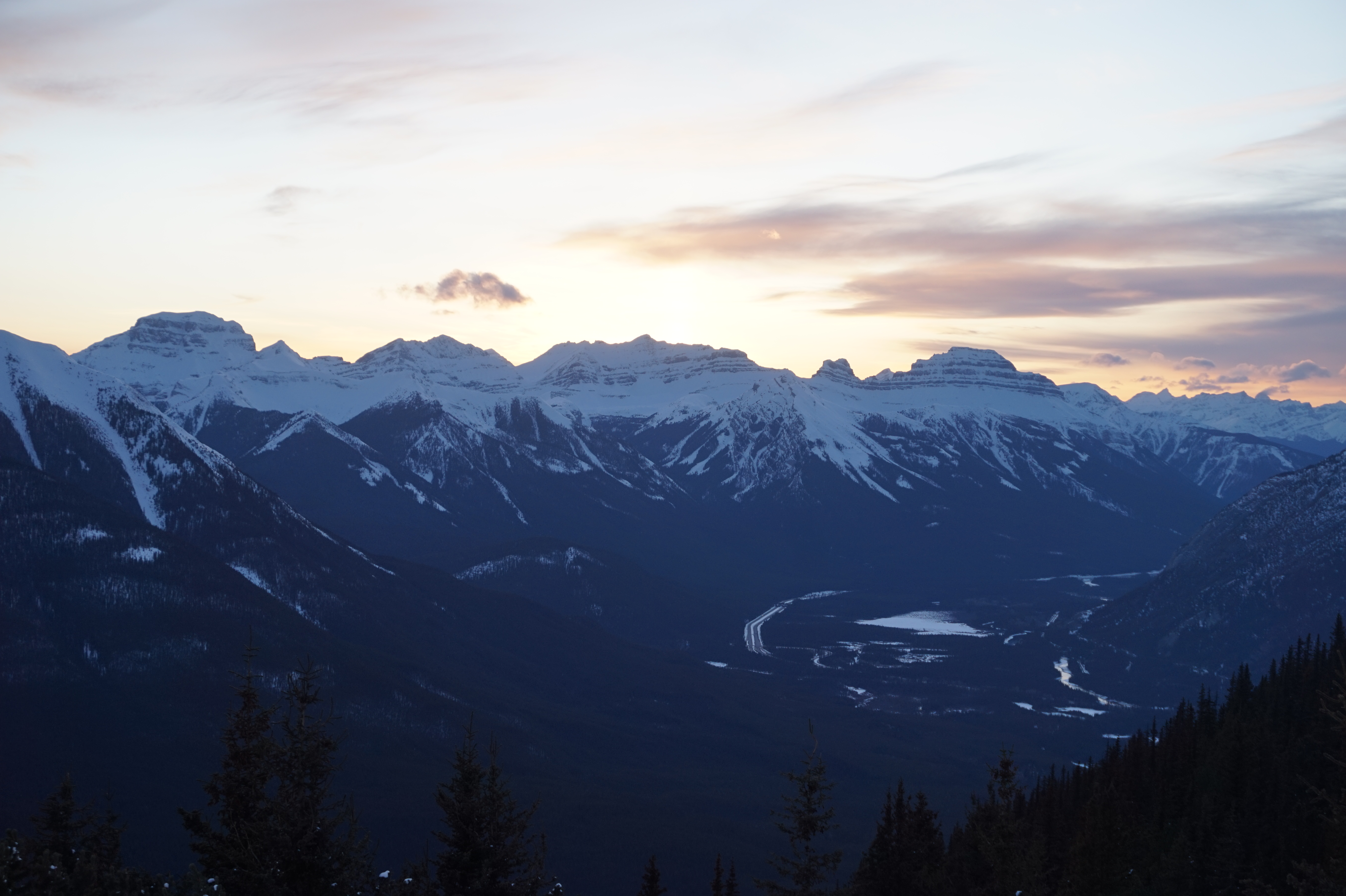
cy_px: 448
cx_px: 673
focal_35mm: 56
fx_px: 2074
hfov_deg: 36.0
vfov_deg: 24.4
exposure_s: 1/60
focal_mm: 37
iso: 100
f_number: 6.3
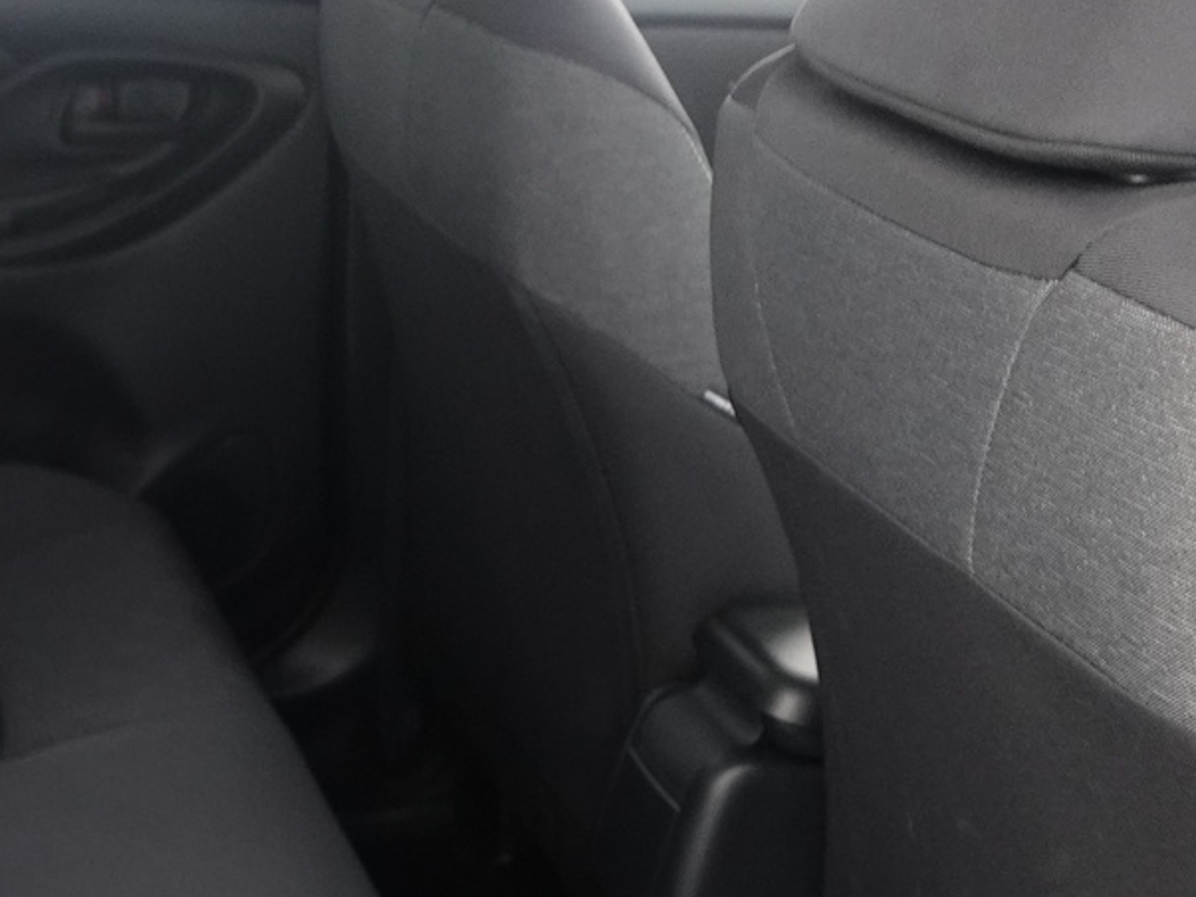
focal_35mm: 62
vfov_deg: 22.8
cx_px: -222
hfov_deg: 27.6
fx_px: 2142
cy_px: 877
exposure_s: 1/10
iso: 800
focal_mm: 9.4
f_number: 1.8
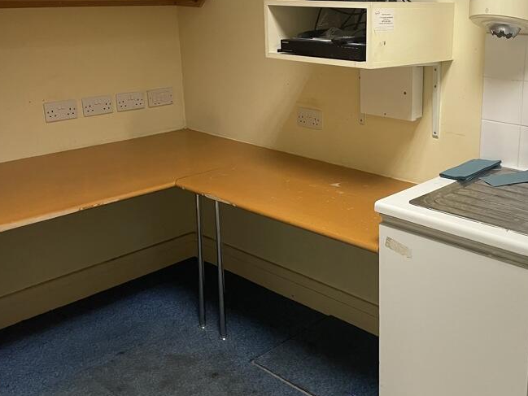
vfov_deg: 35.0
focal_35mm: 41
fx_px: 625
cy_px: 158
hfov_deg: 44.8
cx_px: 368
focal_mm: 4.2
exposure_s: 1/50
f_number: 1.6
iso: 160
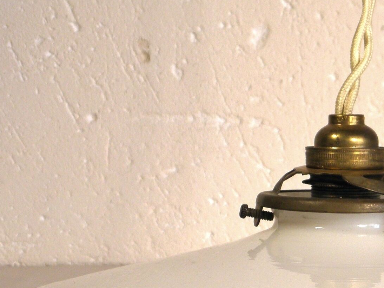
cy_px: 252
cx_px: 349
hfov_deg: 17.6
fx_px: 1220
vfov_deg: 13.4
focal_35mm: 110
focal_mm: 8.6
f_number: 3.9
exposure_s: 1/160
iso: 100
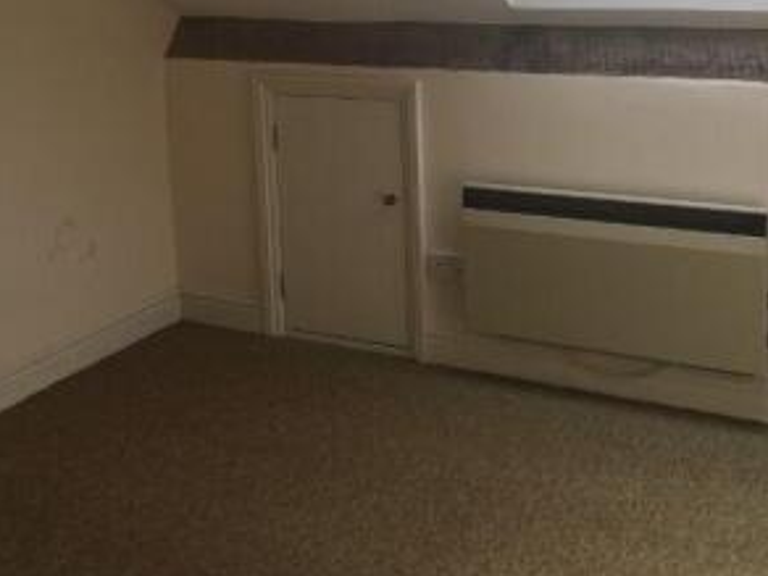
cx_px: 320
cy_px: 85
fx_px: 1287
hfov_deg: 33.2
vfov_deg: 24.7
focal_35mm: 58
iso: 32
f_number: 2.2
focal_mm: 4.15
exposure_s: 1/416
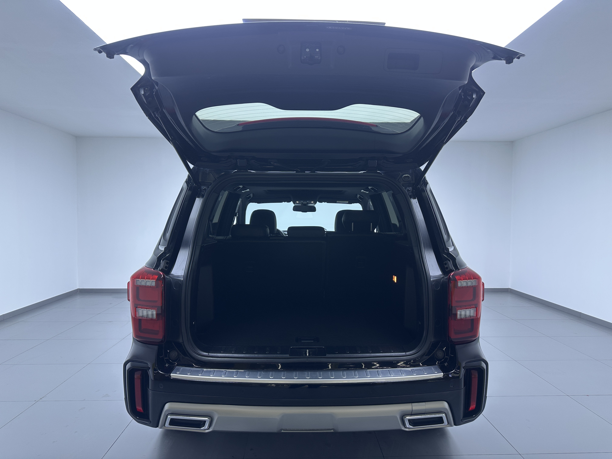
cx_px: 306
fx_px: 424
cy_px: 230
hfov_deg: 71.6
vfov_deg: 56.8
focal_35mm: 24
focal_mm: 6.86
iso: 64
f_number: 1.78
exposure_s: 1/100
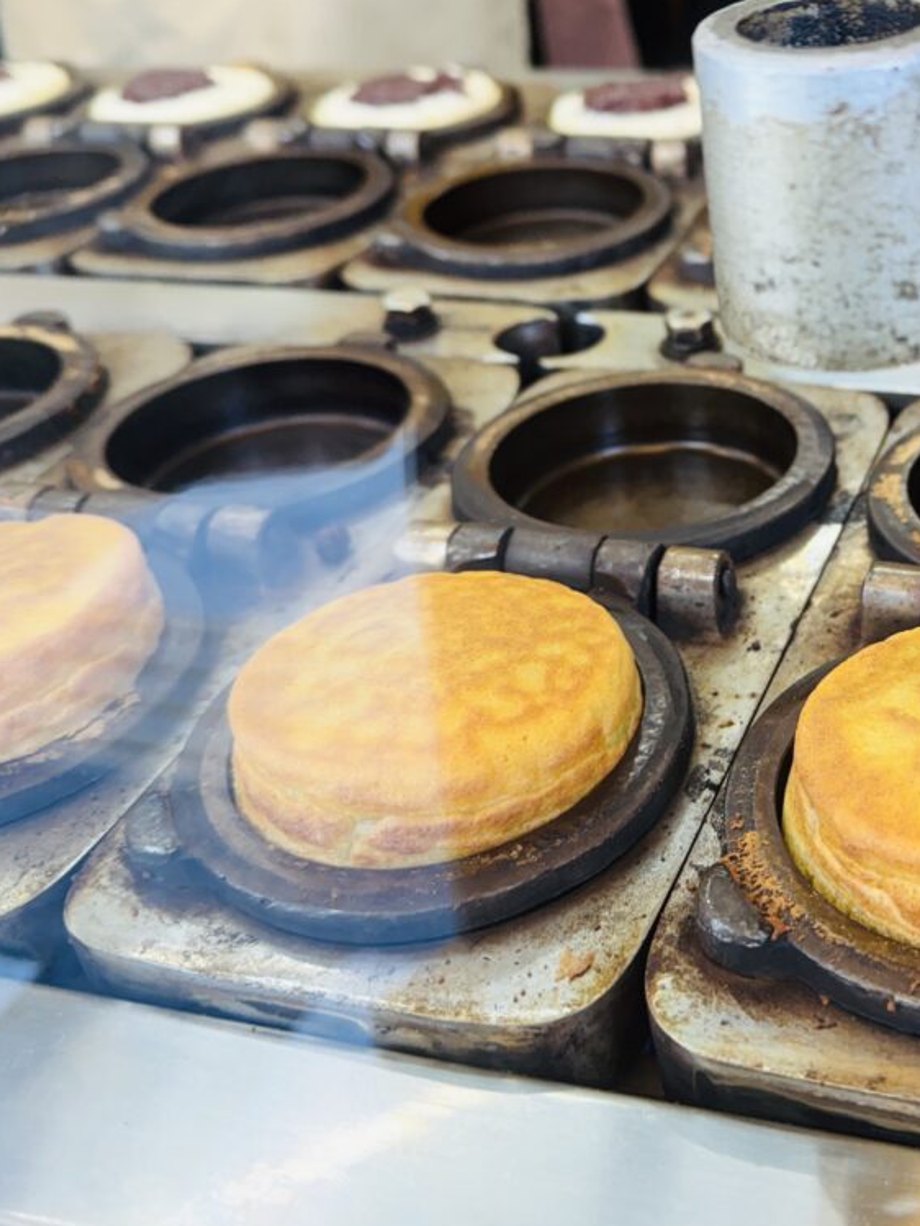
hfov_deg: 33.1
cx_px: 848
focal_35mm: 41
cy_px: 491
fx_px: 1452
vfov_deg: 45.5
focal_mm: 6.76
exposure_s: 1/100
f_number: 1.78
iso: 100
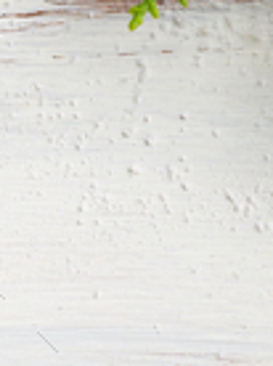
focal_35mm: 515
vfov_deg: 3.9
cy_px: 402
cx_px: -151
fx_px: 5432
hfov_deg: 2.9
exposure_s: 1/200
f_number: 5.6
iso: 100
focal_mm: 45
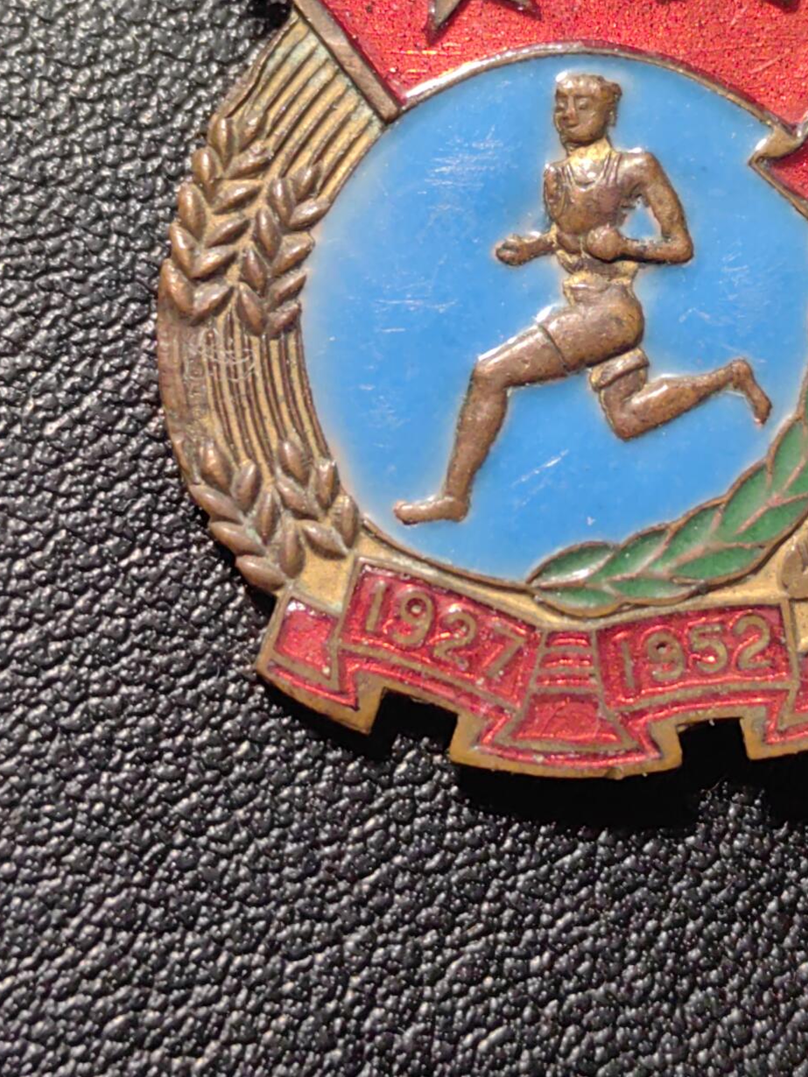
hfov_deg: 18.6
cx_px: 553
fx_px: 2458
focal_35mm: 79
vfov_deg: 24.5
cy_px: 310
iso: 100
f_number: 2
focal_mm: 5.75
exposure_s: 1/50
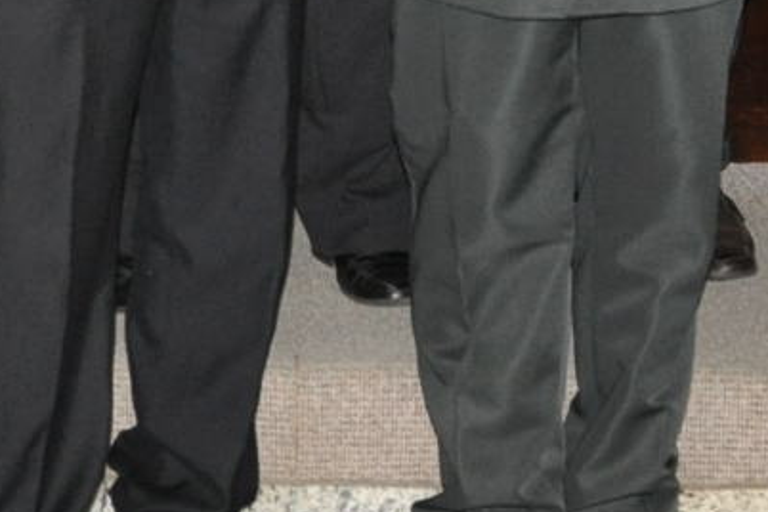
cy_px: -516
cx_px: 476
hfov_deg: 14.2
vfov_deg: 9.0
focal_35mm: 144
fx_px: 3072
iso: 800
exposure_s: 1/60
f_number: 3.5
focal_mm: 18
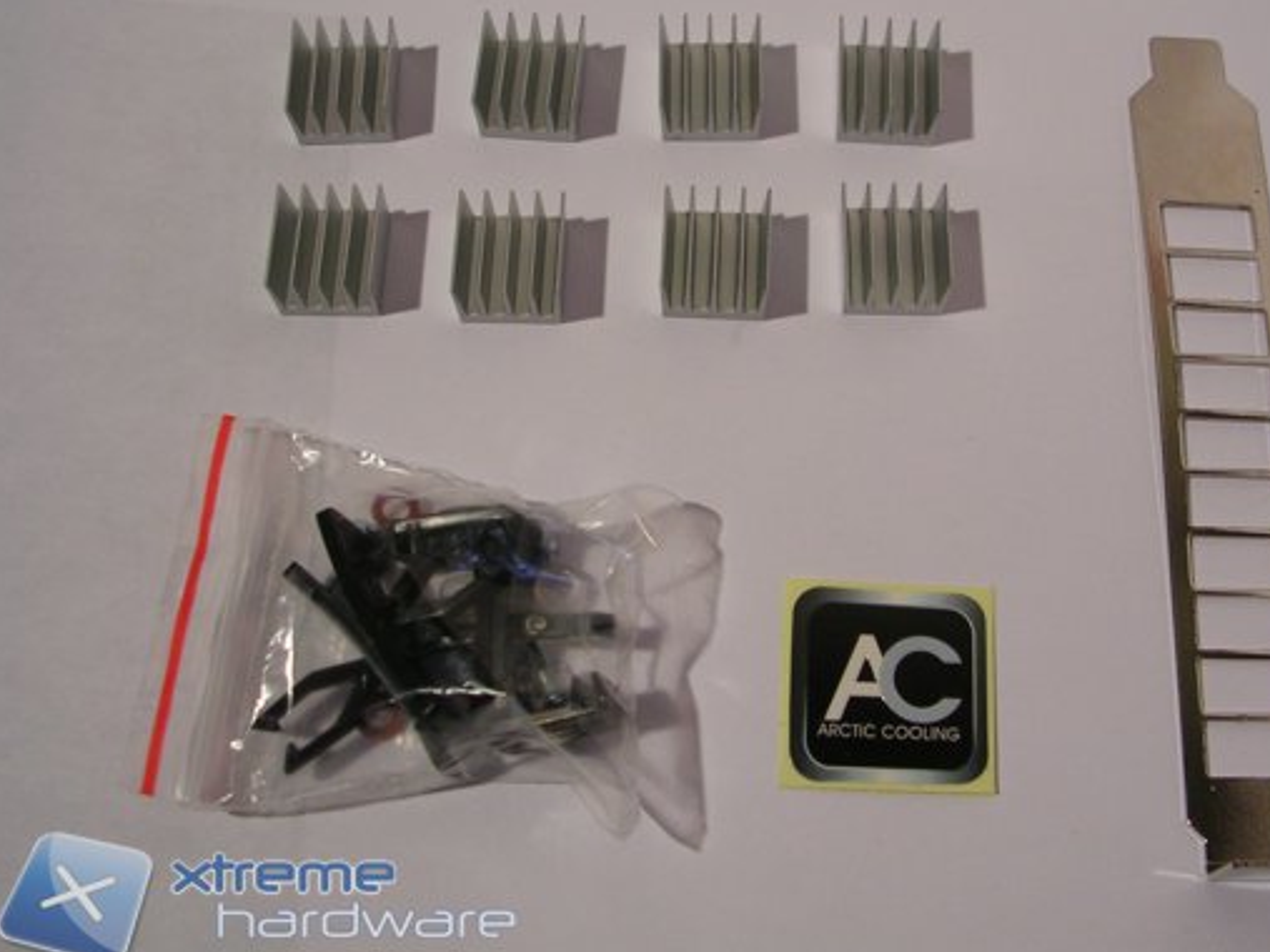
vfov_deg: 32.1
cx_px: 736
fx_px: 1651
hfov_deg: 42.0
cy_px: 416
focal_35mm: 45
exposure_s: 1/89.8
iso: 50
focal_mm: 5.8
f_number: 2.8
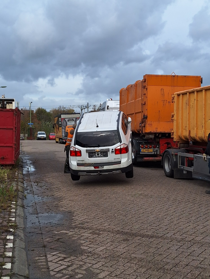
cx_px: 105
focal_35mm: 23
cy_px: 140
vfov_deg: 73.9
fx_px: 186
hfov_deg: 58.9
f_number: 1.8
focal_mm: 5.54
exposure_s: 1/1667
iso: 40
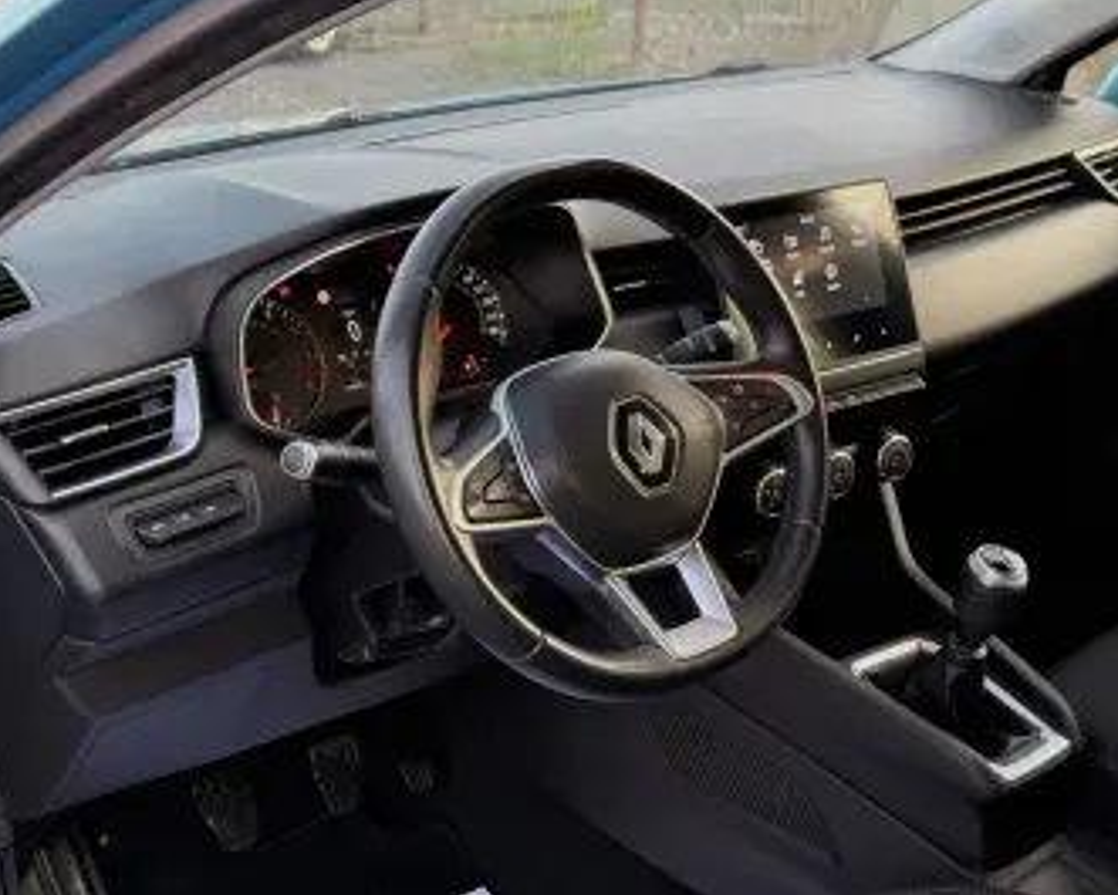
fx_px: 1688
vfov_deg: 29.7
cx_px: 594
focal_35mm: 51
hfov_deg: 36.6
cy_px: 442
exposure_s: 1/128
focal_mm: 6.76
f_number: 1.78
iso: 160
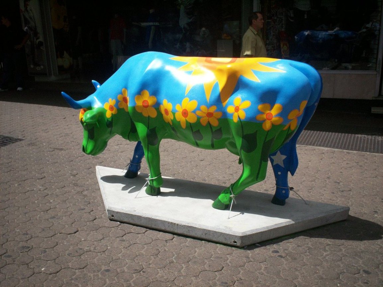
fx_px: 398
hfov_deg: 51.4
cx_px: 192
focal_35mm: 36
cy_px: 144
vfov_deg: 39.6
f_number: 4.5
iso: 100
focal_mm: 6
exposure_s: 1/914
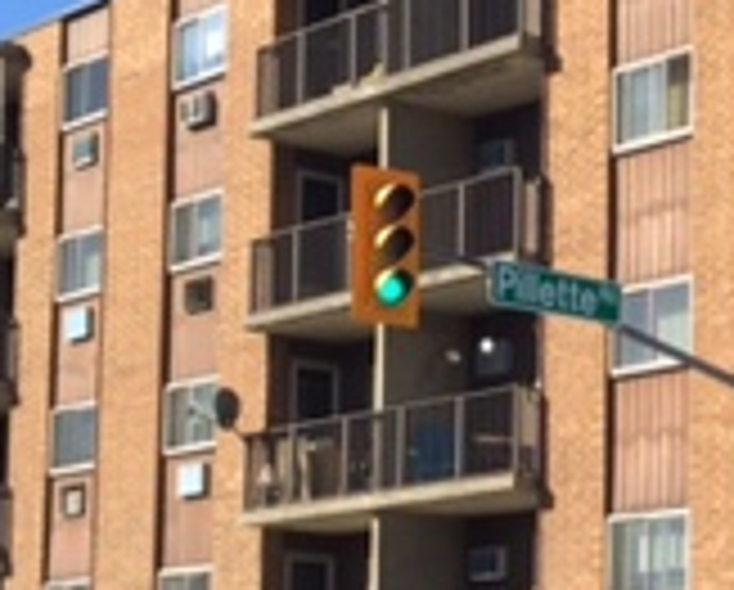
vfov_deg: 13.8
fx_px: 2416
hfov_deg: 16.2
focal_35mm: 111
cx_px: 1000
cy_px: 504
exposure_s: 1/1130
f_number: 2.2
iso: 32
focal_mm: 4.15
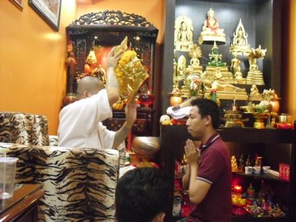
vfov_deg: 39.7
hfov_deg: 51.4
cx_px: 148
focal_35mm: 36
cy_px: 111
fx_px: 308
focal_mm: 6.3
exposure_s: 1/30
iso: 800
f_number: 3.1
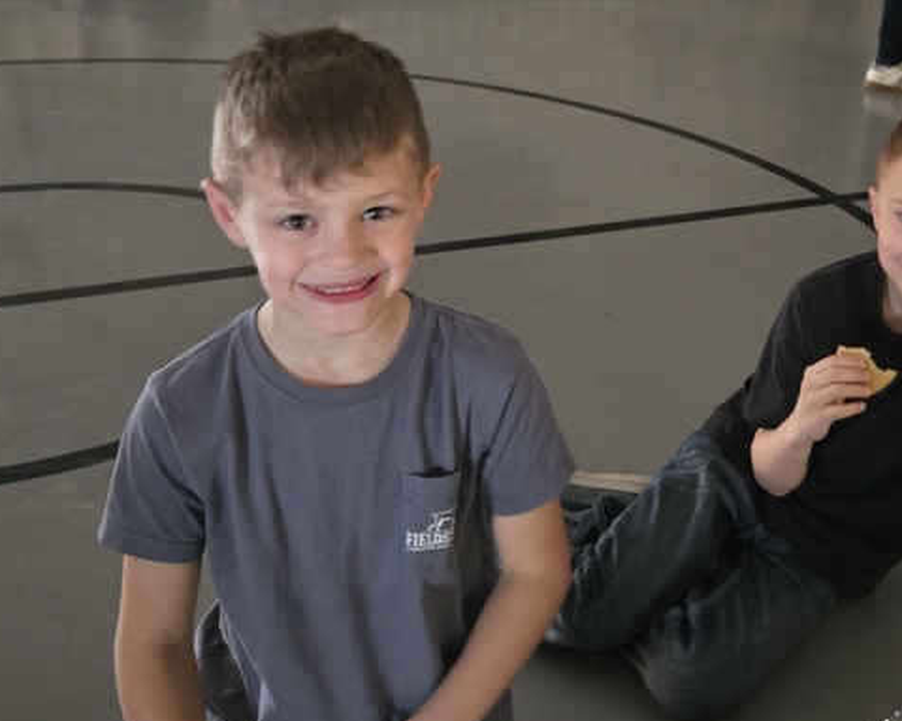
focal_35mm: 48
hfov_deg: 37.9
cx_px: 665
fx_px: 1281
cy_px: 252
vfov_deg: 31.2
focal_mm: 5.4
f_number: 1.8
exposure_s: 1/24
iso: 1600
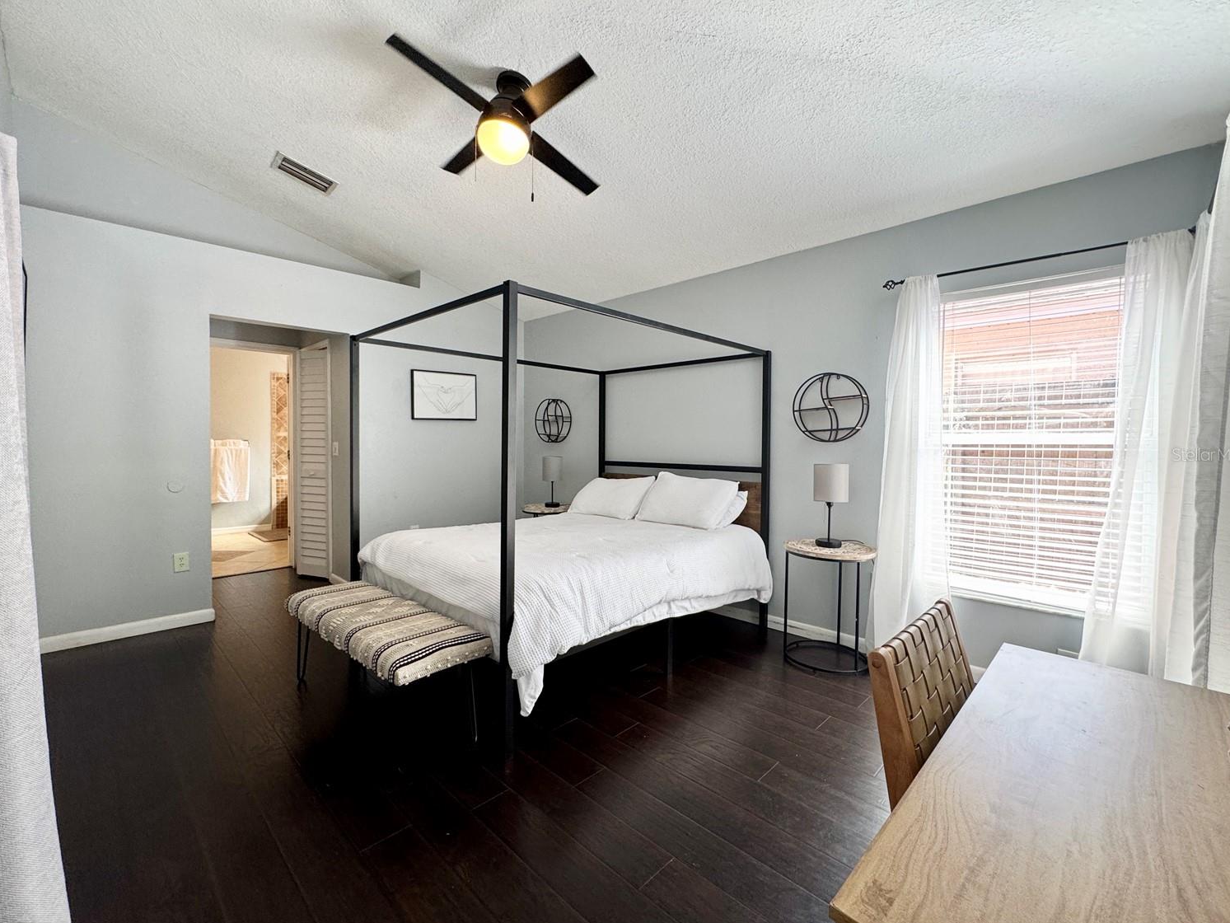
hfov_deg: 98.1
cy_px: 454
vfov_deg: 81.7
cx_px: 591
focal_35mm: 15
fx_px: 533
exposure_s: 1/120
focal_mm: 2.22
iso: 160
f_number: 2.2
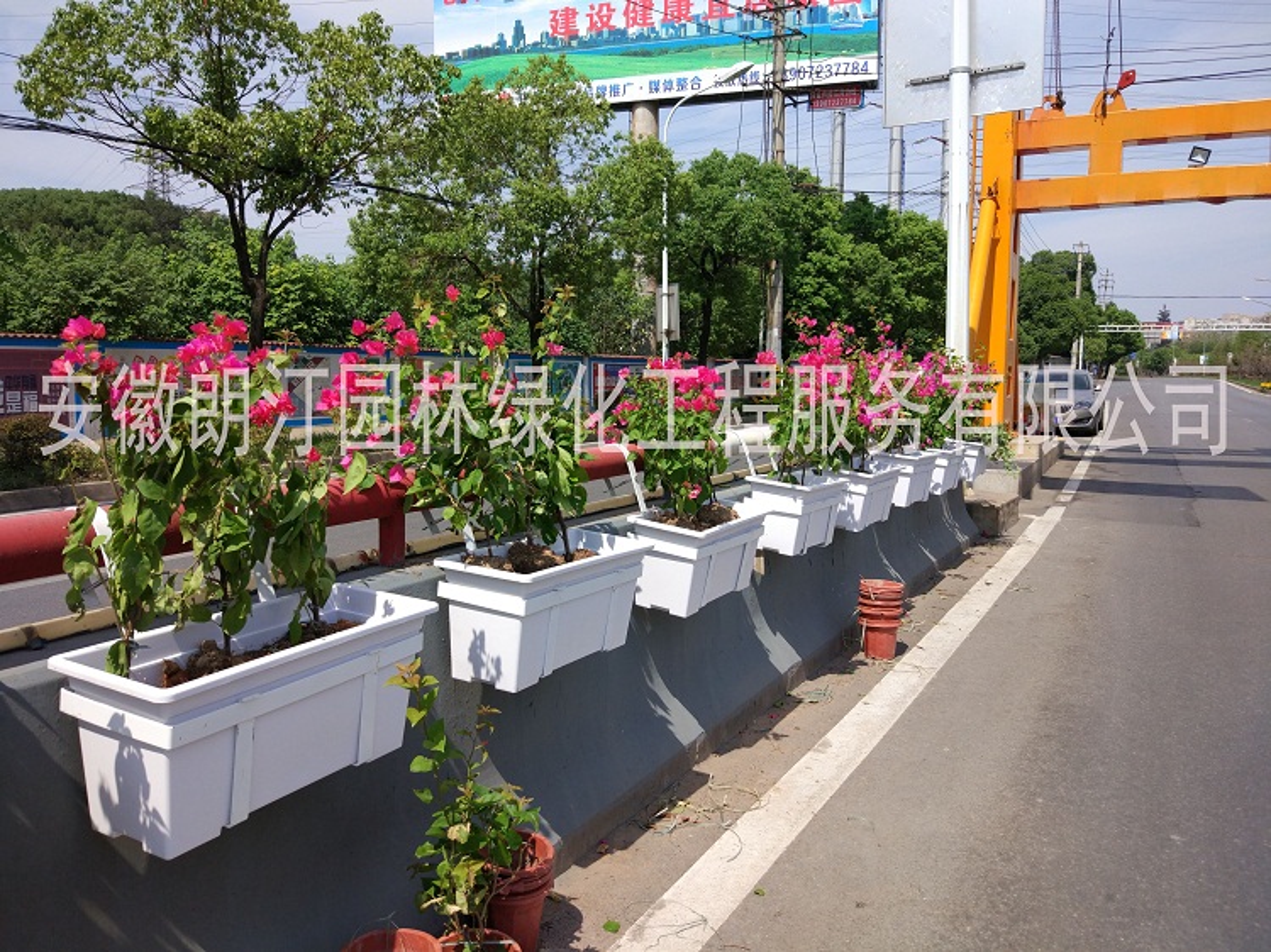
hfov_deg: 63.5
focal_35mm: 28
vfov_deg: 49.7
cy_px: 476
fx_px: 1028
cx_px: 636
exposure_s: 1/1275
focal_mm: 4.26
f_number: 2
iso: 101
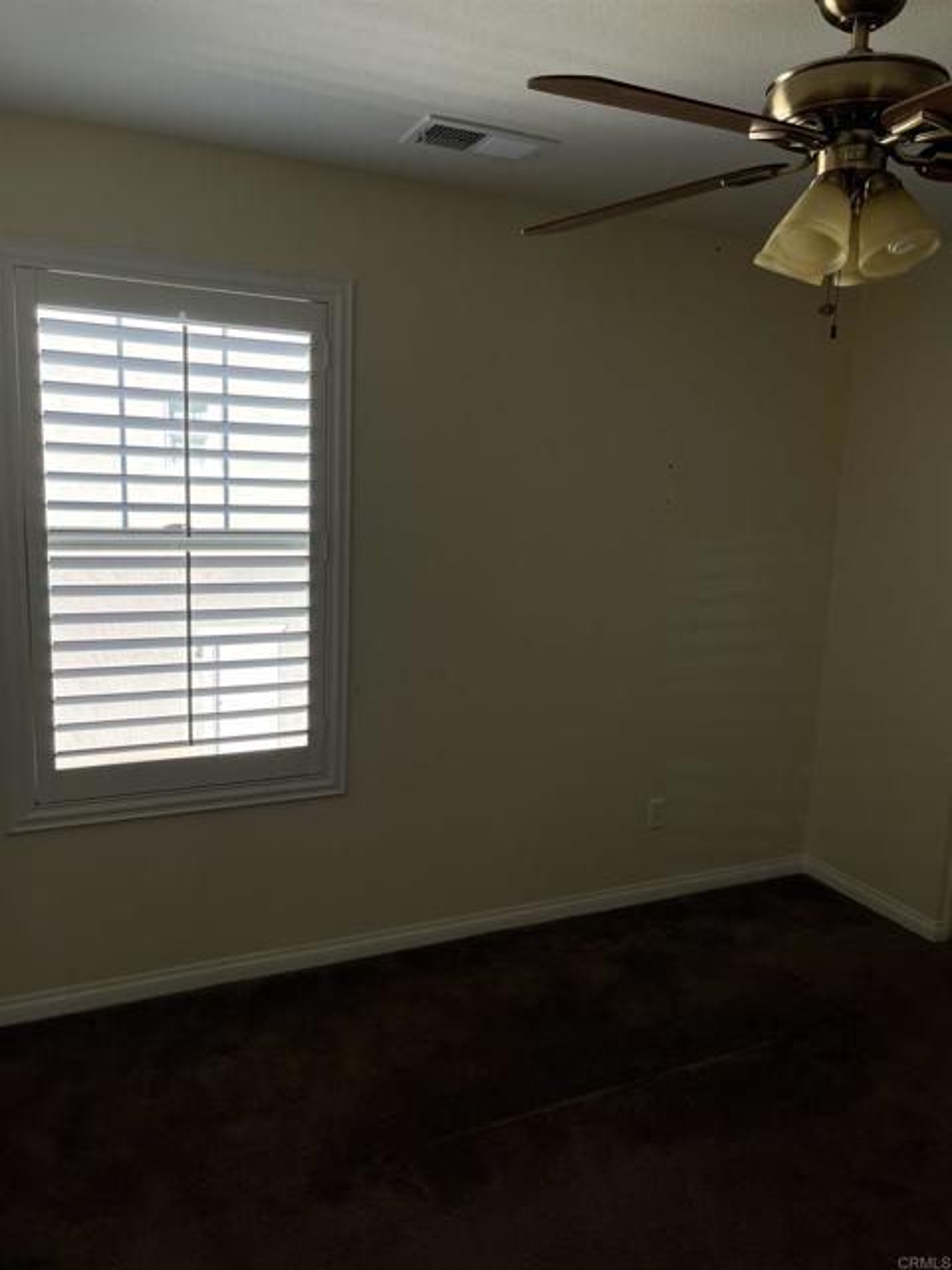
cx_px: 476
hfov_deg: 53.1
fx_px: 953
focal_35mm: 26
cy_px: 635
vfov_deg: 67.3
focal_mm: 5.1
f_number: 1.6
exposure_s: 1/315
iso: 50
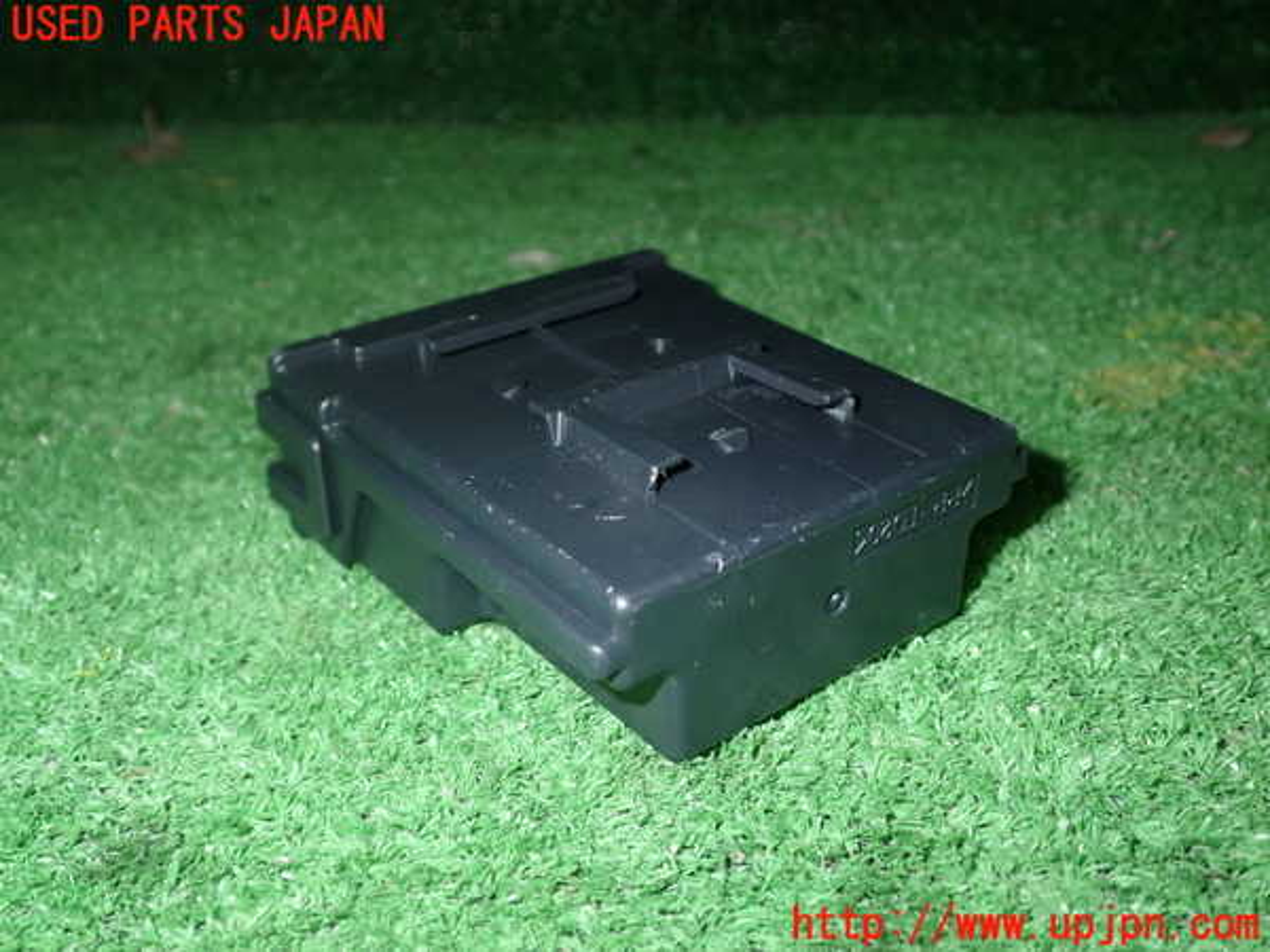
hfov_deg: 51.4
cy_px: 476
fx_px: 1321
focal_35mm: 36
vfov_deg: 39.7
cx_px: 635
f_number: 7.1
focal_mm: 6.37
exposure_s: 1/40
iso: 320
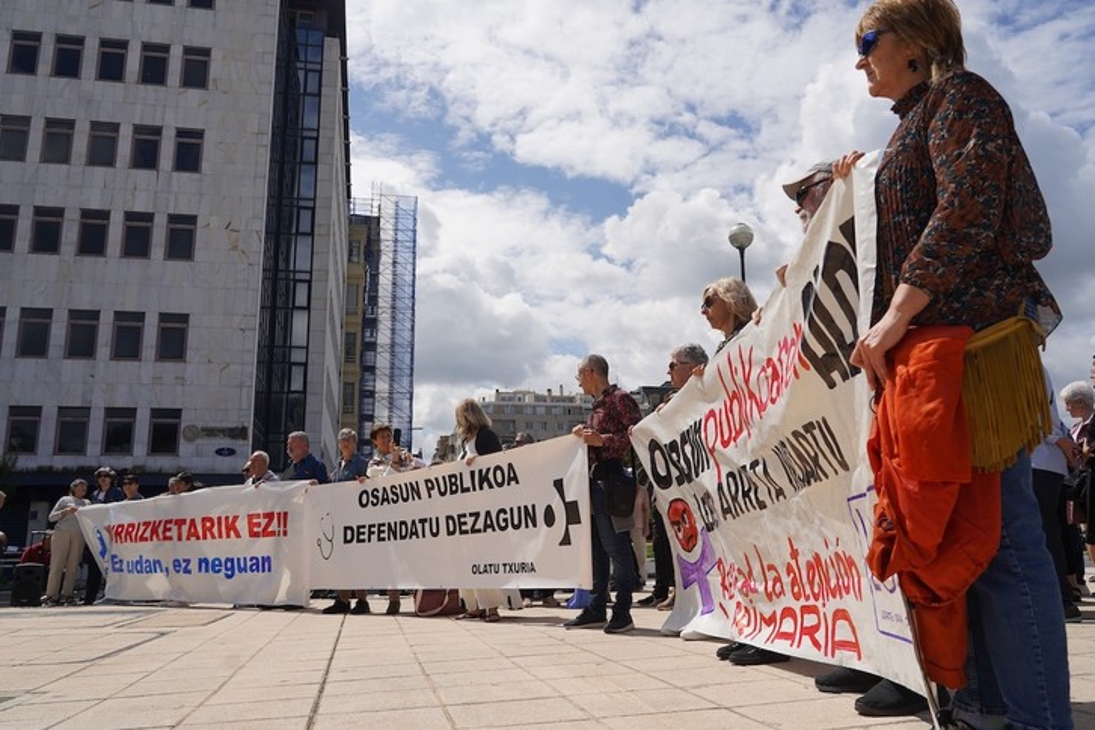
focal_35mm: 24
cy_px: 365
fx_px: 730
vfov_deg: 53.1
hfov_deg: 73.7
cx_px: 548
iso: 160
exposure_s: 1/1000
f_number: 6.3
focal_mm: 24
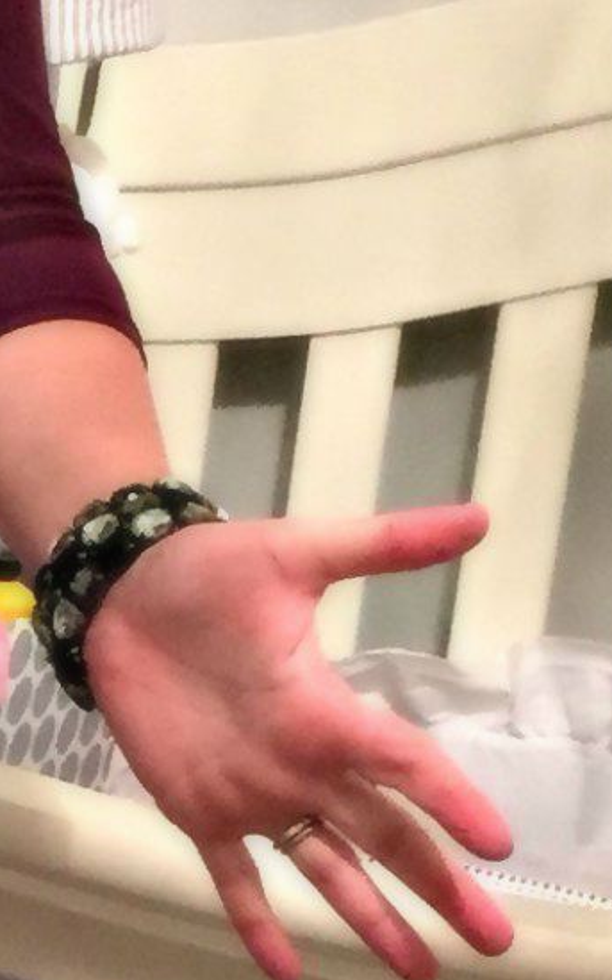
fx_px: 4671
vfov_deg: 11.8
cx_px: -637
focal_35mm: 175
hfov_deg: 7.2
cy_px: 989
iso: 250
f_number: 2.2
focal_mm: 4.15
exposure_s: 1/15
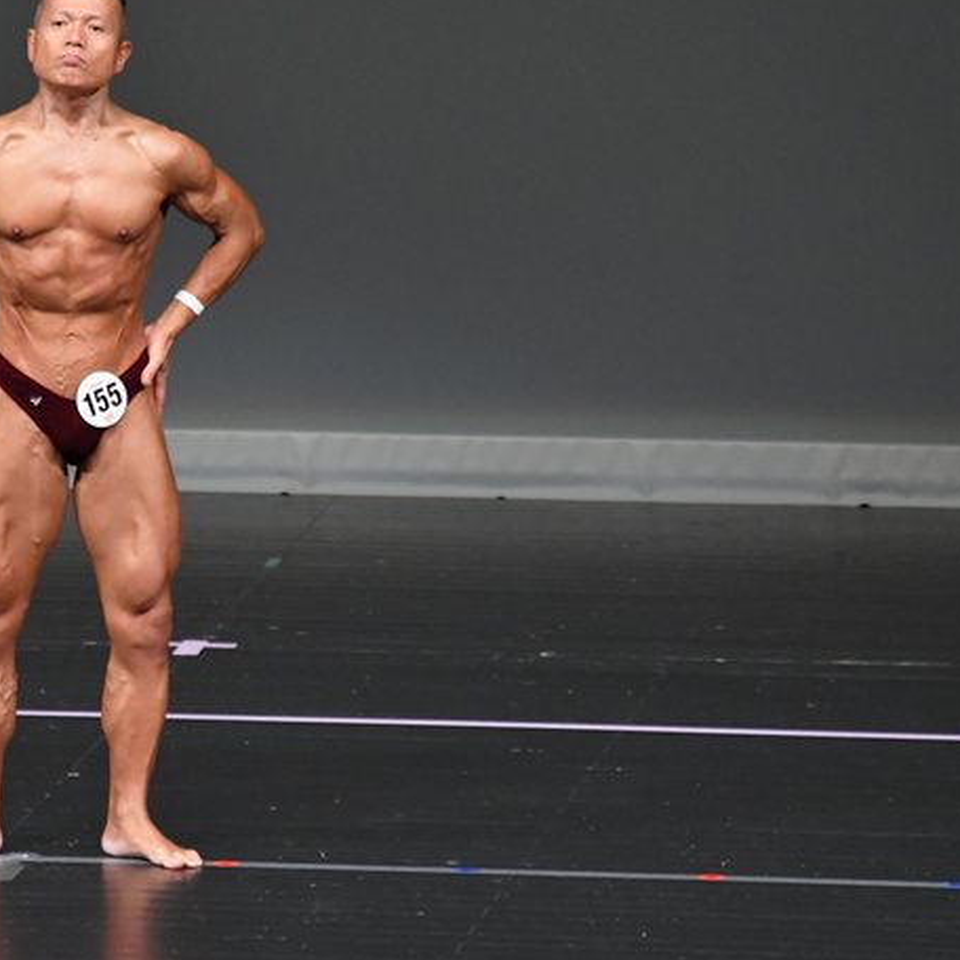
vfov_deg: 3.2
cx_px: 188
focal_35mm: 542
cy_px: 484
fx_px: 17006
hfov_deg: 3.2
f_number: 5.6
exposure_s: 1/400
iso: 4000
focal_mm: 250
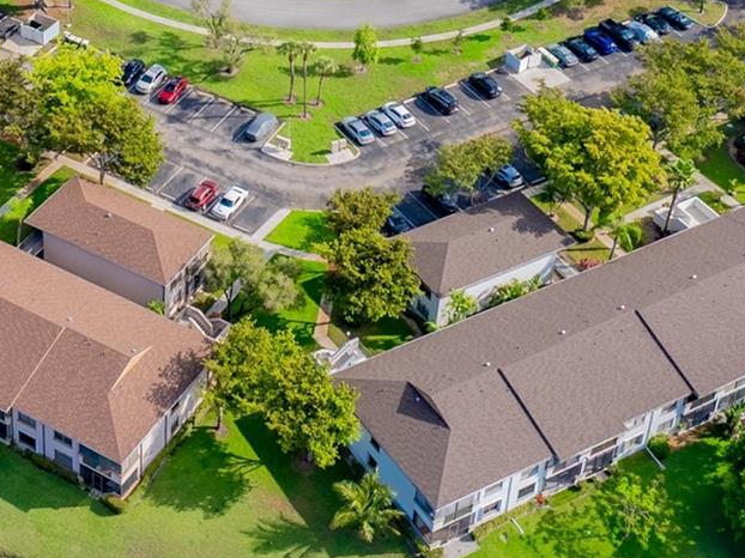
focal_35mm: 79
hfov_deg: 24.2
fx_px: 1700
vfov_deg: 17.9
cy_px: -82
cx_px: 125
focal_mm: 12.29
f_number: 2.8
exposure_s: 1/400
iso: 160
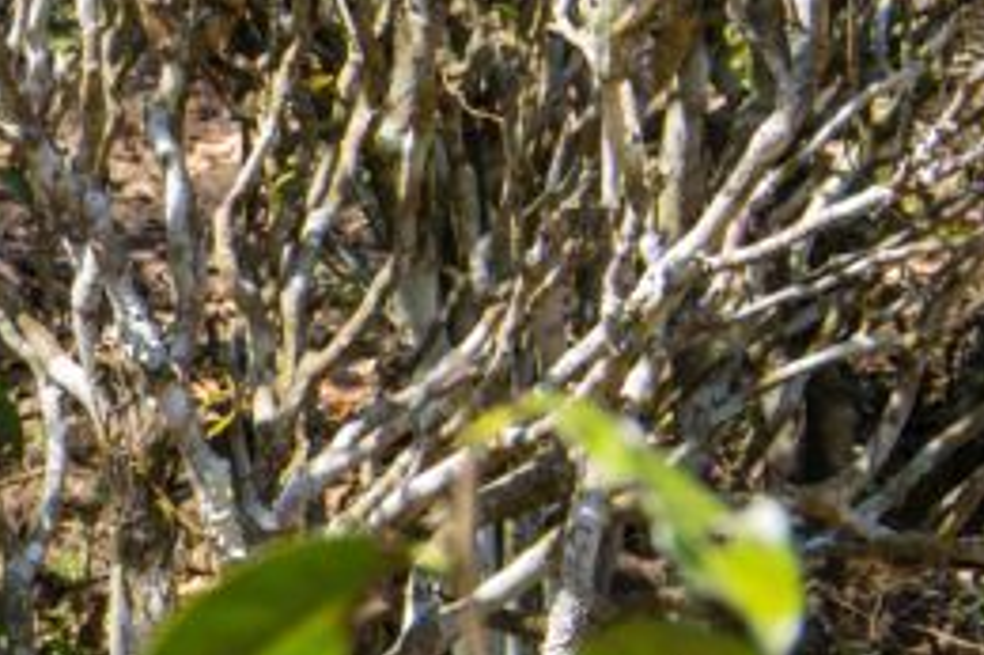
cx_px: -889
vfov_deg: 5.2
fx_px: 7266
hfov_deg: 7.5
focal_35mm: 266
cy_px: 479
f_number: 7.1
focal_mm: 36
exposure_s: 1/60
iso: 100
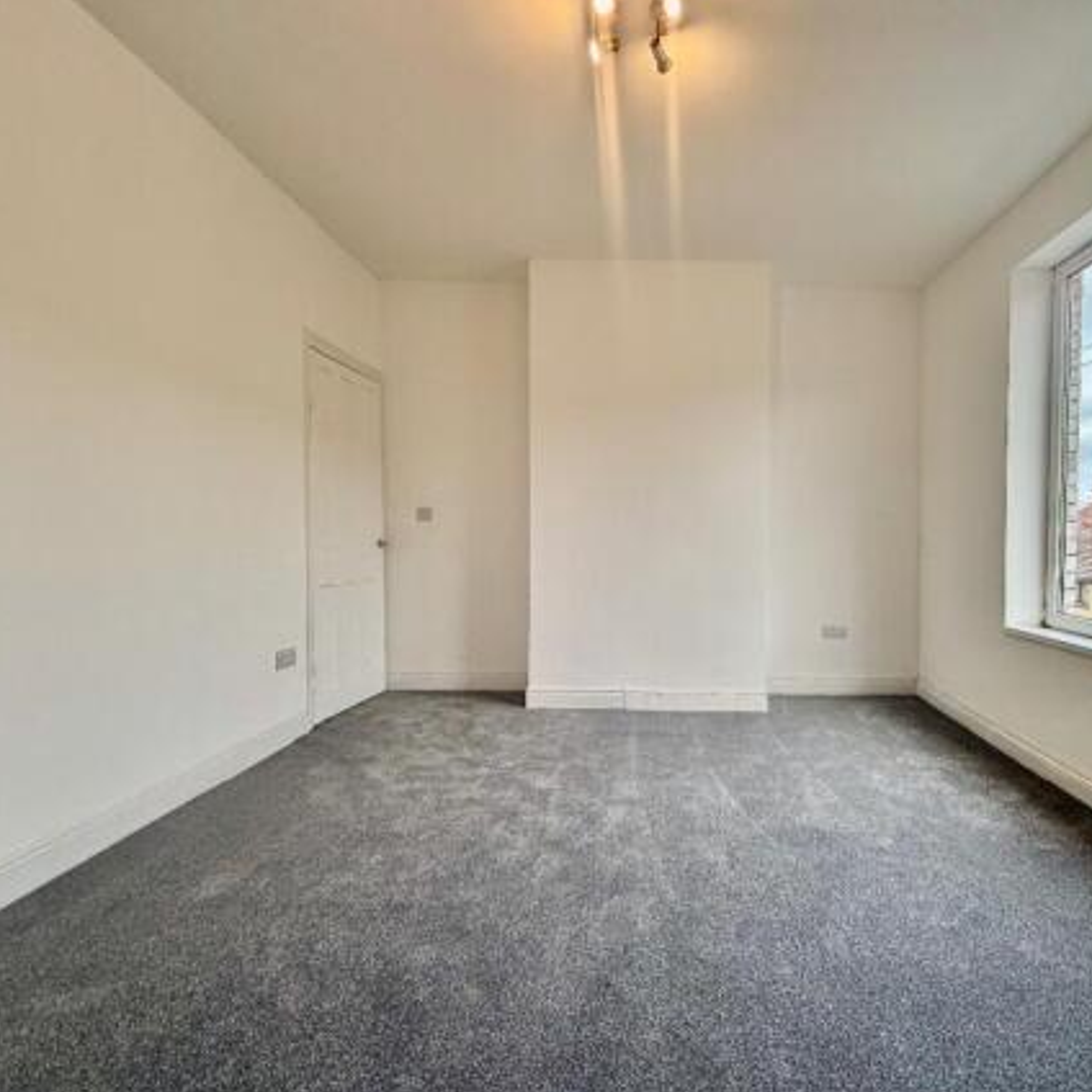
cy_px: 555
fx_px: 607
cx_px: 679
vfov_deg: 84.0
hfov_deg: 82.5
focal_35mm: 17
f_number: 2.2
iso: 50
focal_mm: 2.22
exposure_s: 1/118
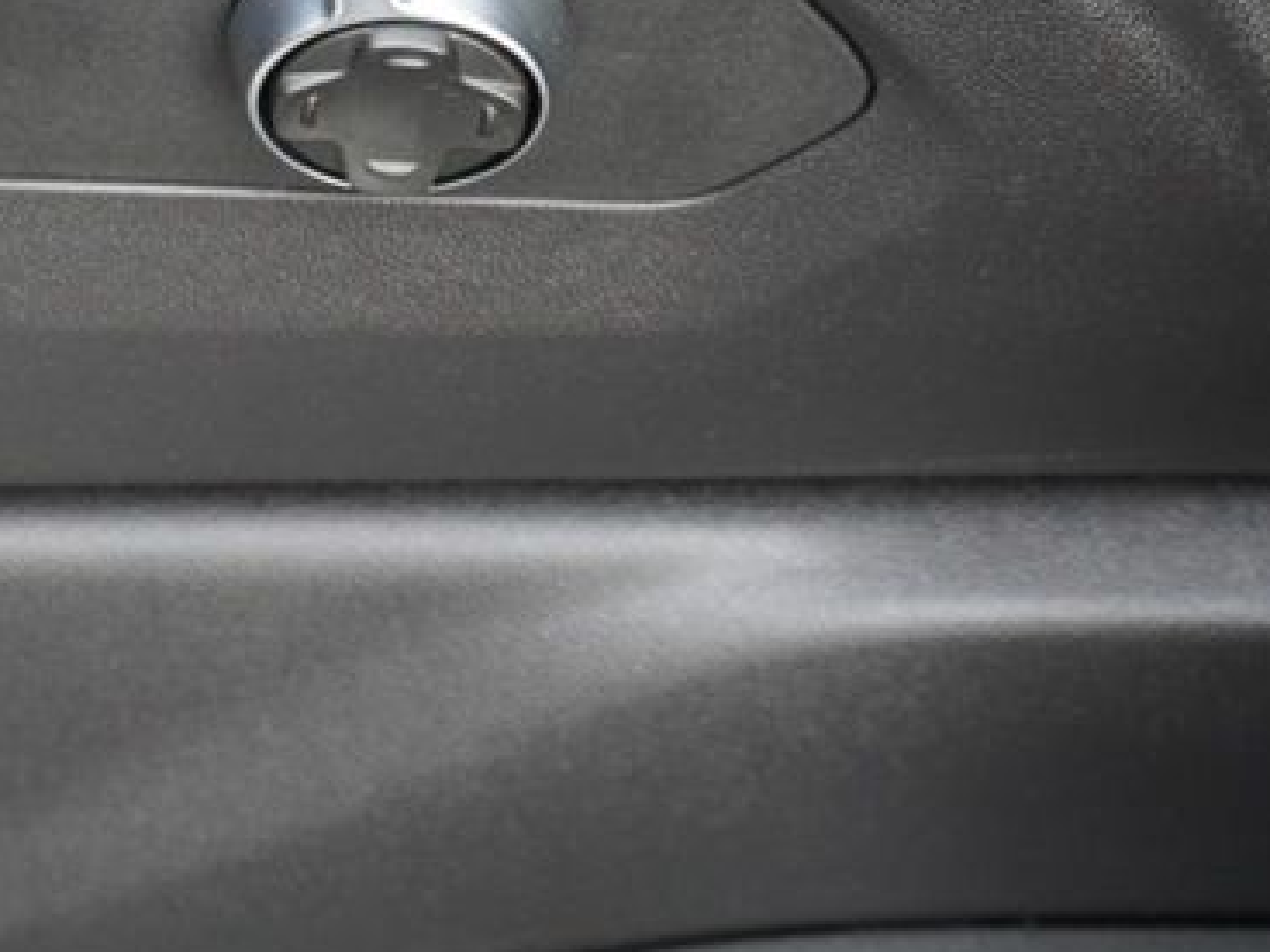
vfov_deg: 14.7
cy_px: 331
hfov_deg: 19.3
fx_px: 3681
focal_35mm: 100
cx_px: 162
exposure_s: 1/160
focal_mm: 25
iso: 1250
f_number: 4.5
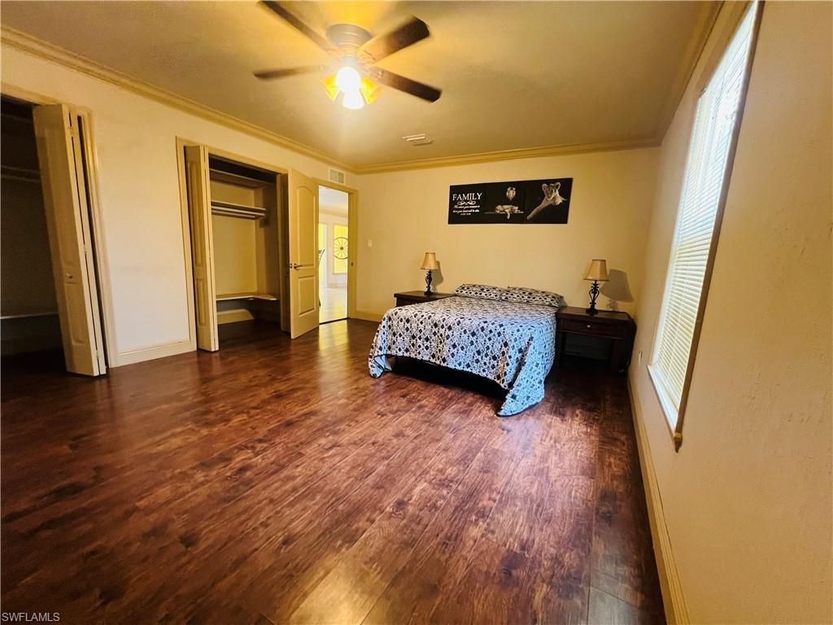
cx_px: 416
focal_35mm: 13
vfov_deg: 89.9
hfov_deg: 106.2
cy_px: 312
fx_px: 313
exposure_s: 1/60
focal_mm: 1.57
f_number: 1.8
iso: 320
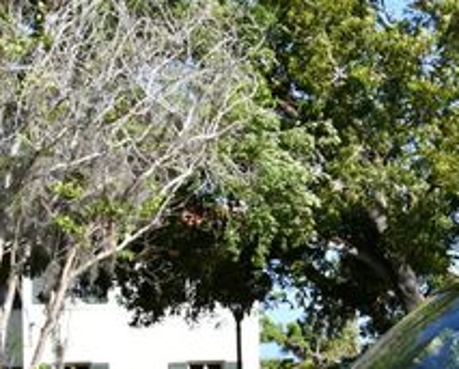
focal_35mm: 124
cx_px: 547
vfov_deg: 12.3
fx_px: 1687
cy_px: 410
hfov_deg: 15.0
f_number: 8
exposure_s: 1/250
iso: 140
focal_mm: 22
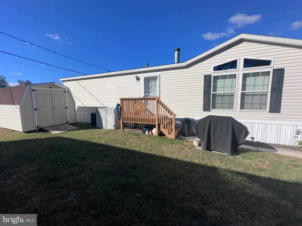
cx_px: 151
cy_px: 113
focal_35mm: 14
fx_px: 122
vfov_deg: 85.7
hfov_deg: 102.1
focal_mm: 2.22
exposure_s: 1/4292
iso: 40
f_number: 2.2
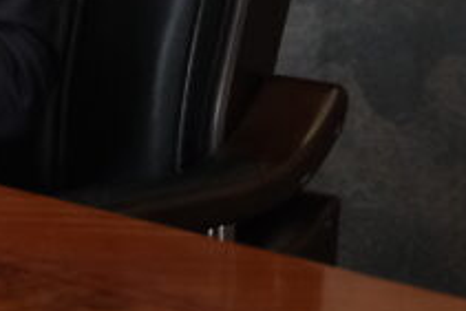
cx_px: -470
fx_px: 3018
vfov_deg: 5.8
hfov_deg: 8.4
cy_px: -281
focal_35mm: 233
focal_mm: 32.1
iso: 2000
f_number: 2.8
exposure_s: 1/160
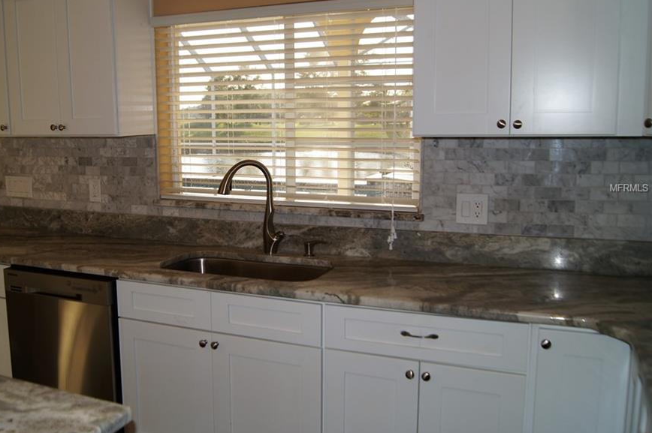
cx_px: 268
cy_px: 188
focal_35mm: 46
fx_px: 832
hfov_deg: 42.6
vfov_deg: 29.2
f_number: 6.3
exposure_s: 1/160
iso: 100
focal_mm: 26
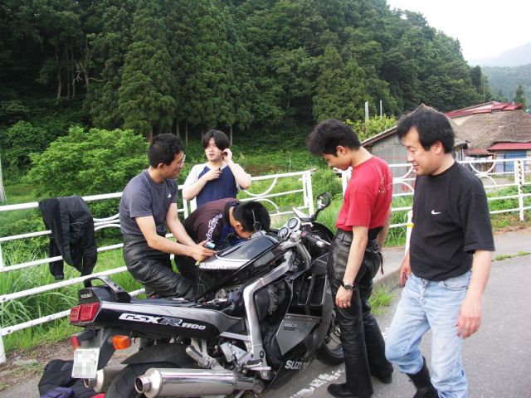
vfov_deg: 49.7
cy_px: 199
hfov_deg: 63.4
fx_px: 430
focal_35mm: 28
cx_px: 266
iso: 50
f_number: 3.2
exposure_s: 1/80
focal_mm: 7.2
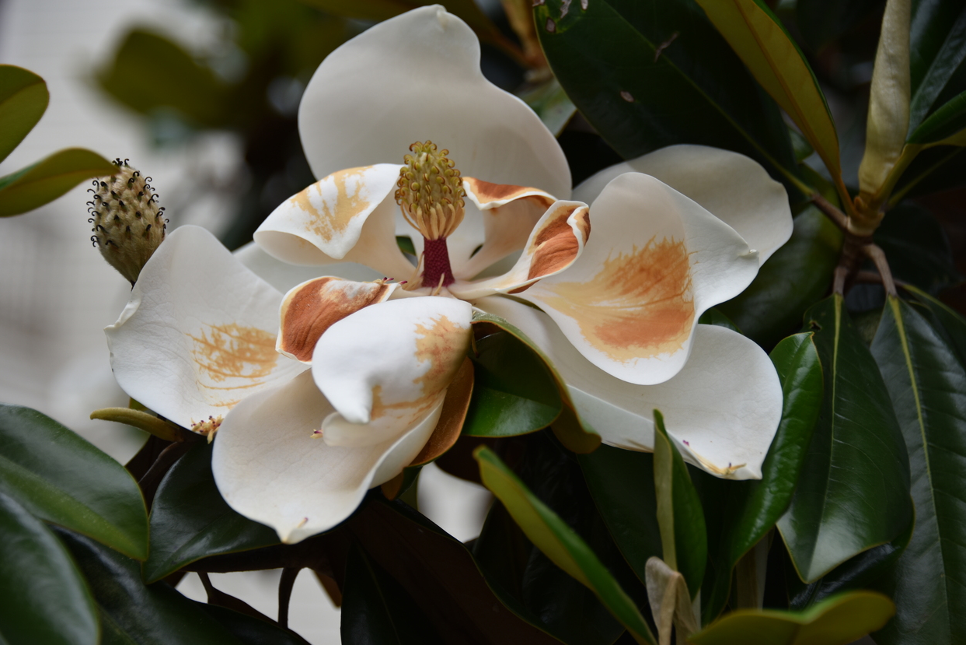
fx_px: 3730
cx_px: 487
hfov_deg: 14.8
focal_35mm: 139
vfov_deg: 9.9
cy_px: 321
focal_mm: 135
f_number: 5.6
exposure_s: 1/320
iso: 125
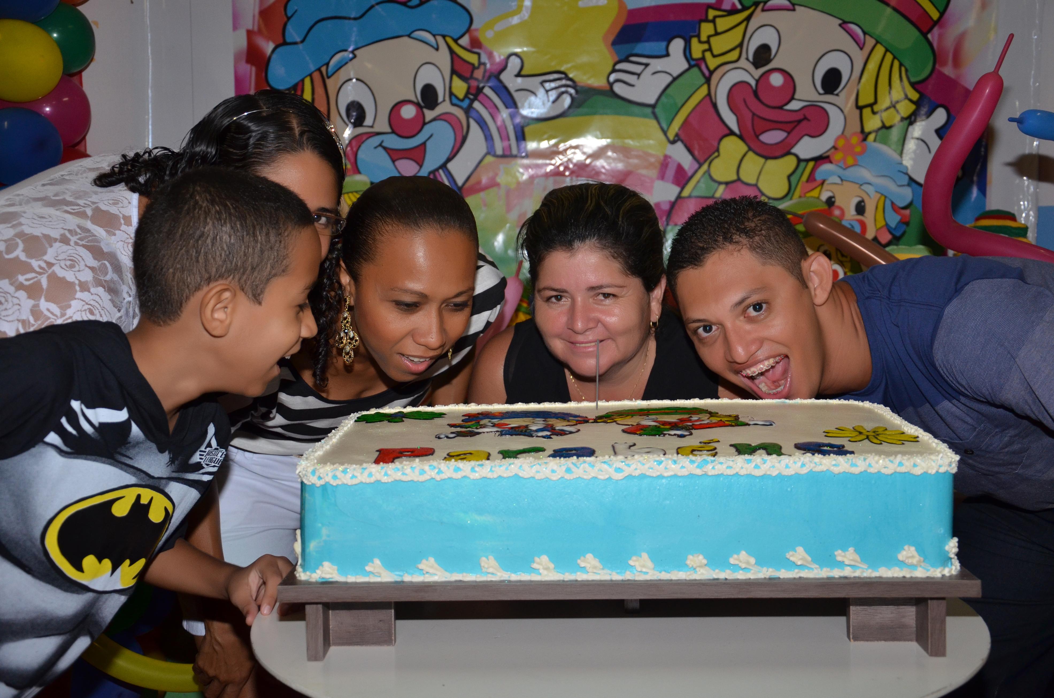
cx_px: 527
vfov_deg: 28.0
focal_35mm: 48
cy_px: 349
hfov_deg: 41.2
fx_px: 1402
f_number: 4.2
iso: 720
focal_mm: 32
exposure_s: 1/60
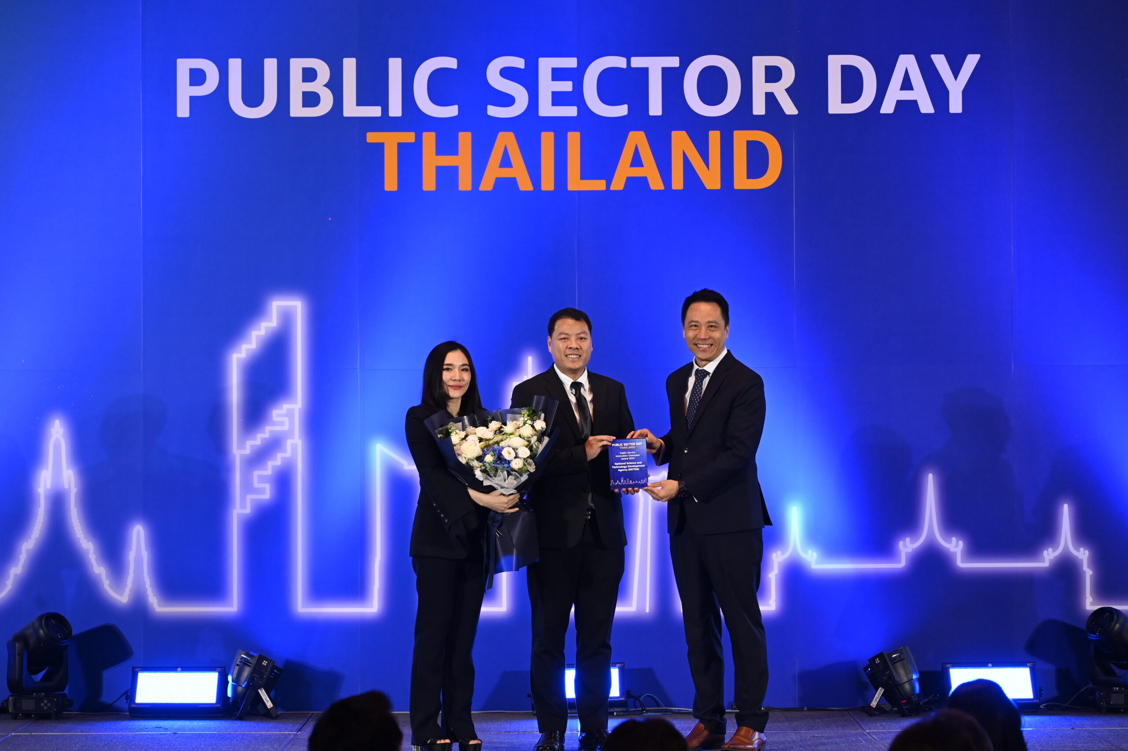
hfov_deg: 17.1
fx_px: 3759
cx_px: 564
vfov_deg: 11.4
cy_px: 376
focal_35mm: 120
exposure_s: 1/125
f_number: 5.6
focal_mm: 120
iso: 2000
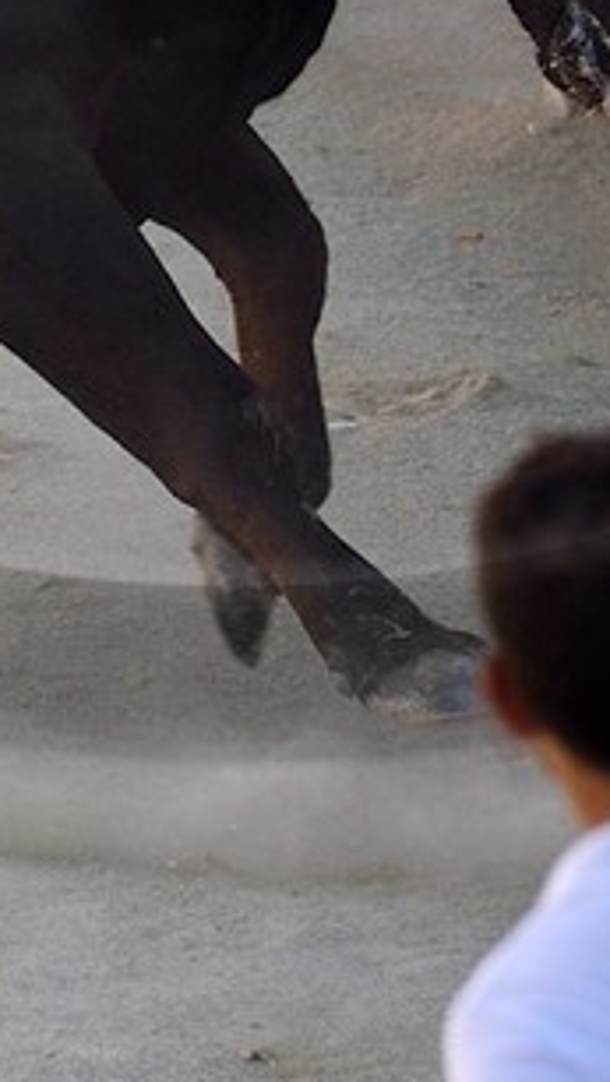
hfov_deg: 1.1
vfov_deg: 2.0
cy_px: -708
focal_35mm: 1092
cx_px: 236
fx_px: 31358
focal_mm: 200
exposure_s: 1/1250
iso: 400
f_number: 4
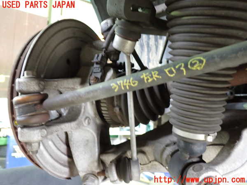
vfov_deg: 46.8
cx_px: 124
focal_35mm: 30
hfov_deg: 60.0
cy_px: 92
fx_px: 214
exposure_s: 1/10
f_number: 2.3
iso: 800
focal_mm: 5.4
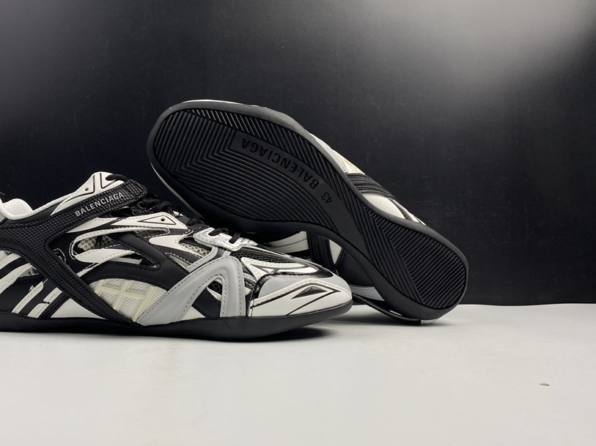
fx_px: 551
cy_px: 236
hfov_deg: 56.5
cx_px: 242
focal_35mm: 32
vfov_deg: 44.1
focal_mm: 4.25
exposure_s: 1/122
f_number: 1.8
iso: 32
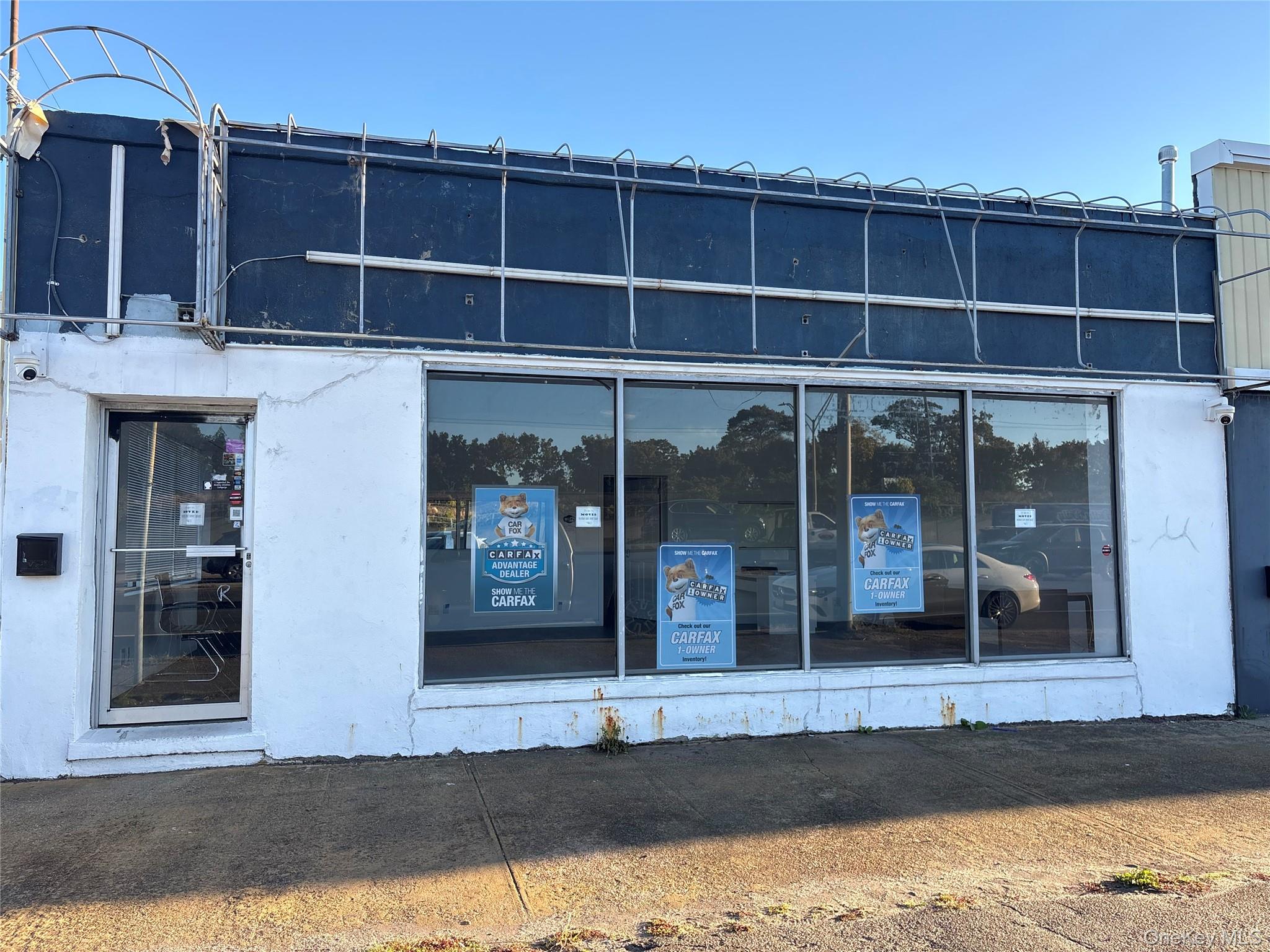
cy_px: 476
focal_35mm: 26
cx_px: 635
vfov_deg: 53.1
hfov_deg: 67.3
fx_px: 954
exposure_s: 1/701
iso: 50
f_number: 1.6
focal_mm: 5.96
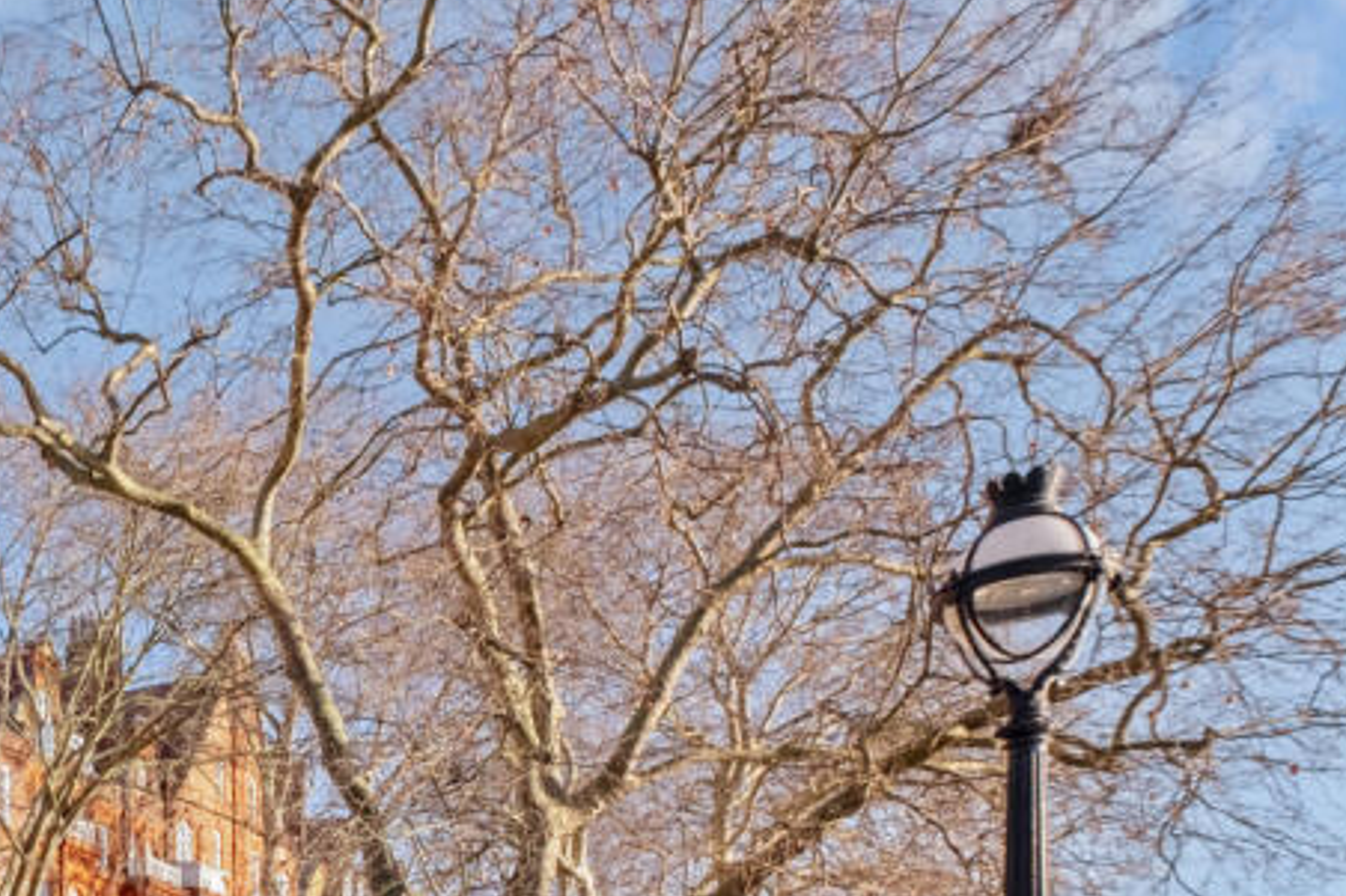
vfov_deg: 37.3
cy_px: 731
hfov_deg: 43.3
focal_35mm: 34
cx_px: -137
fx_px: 1271
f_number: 8
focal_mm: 10
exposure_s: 1/200
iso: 640
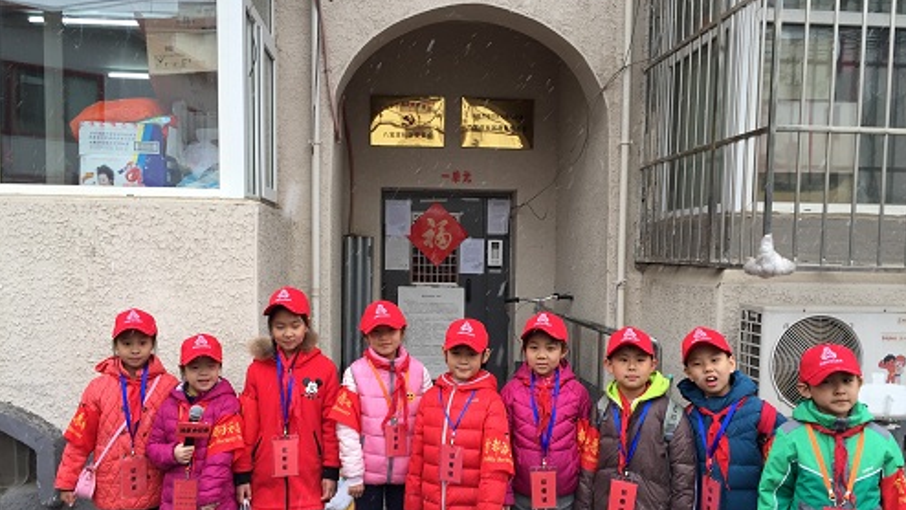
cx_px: 457
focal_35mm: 32
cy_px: 318
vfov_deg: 36.5
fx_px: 769
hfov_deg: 61.0
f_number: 2.2
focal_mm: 4.15
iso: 40
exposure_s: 1/100
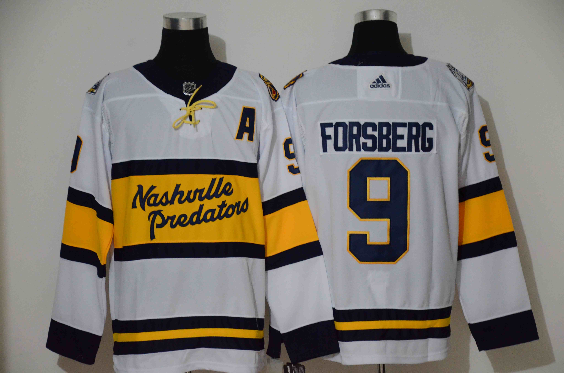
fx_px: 1759
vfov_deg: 12.1
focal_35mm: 112
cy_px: 186
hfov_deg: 18.2
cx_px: 282
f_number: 5
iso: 4000
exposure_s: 1/25
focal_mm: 75
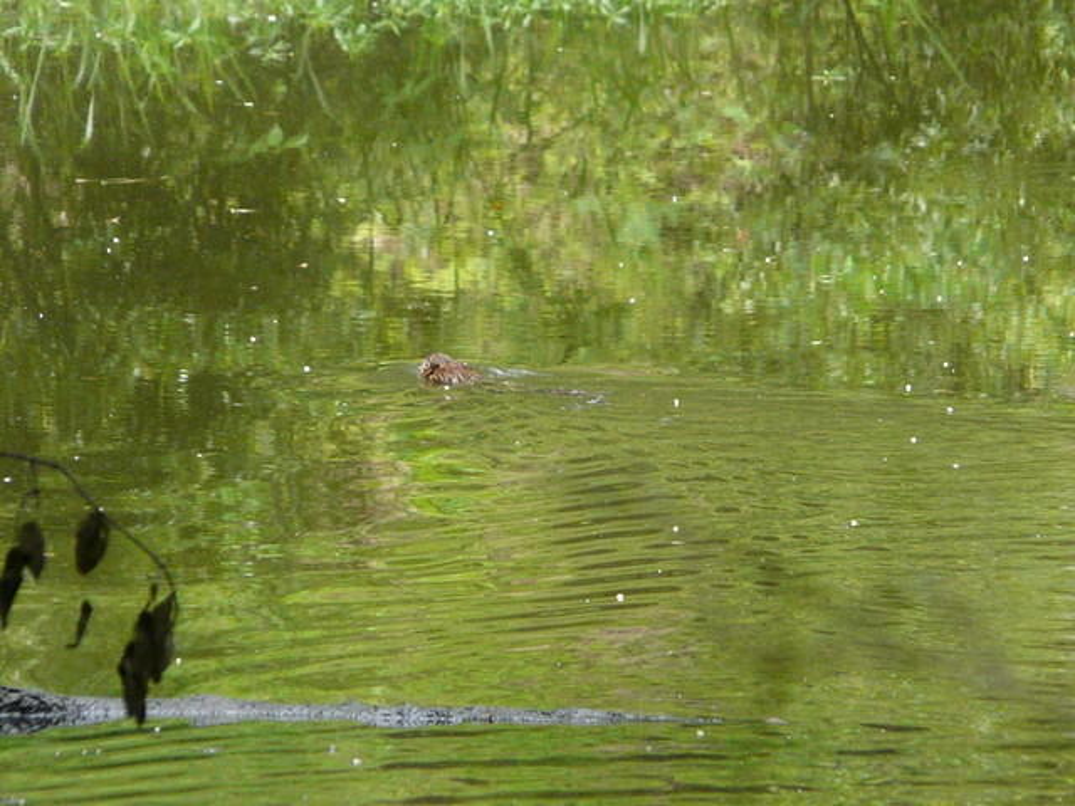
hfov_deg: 4.1
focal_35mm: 484
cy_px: 403
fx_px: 15031
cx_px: 538
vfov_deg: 3.1
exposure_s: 1/400
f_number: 4
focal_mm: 62.4
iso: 400
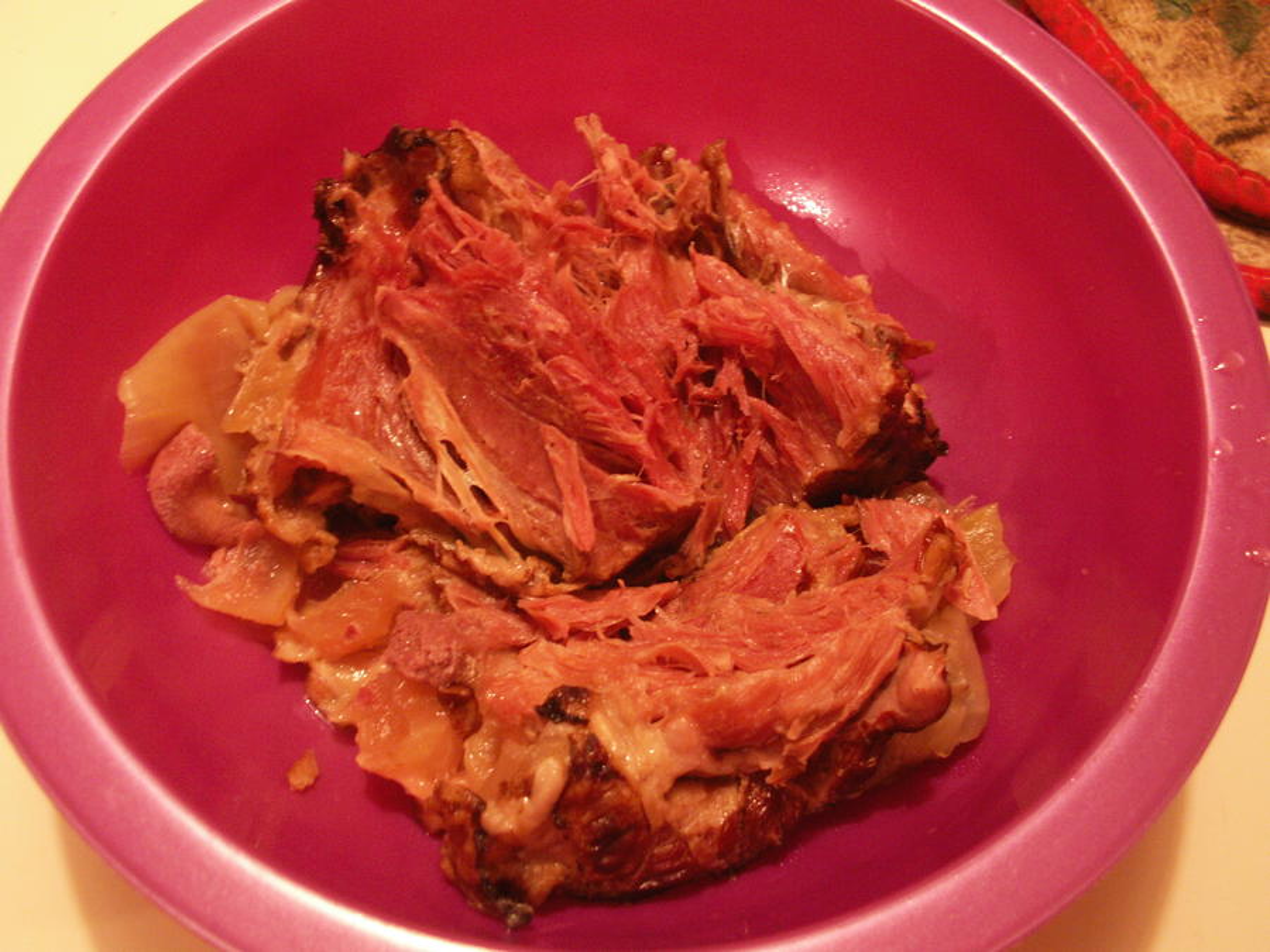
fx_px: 1284
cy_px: 476
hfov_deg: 52.6
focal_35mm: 35
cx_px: 635
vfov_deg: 40.7
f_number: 2.8
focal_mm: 5.86
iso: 160
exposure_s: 1/6
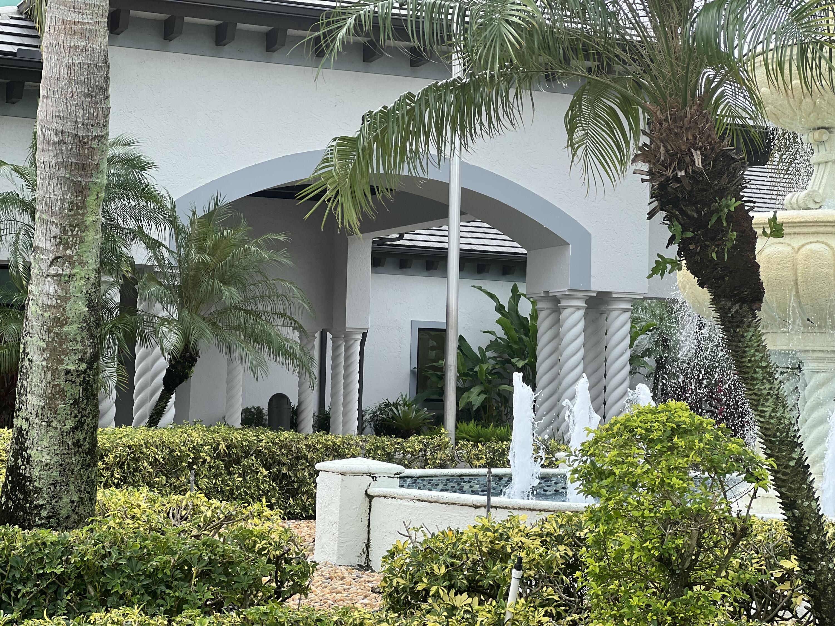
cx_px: 418
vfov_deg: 19.1
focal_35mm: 77
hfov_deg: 25.3
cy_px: 313
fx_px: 1857
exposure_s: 1/164
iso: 25
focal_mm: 9
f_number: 2.8
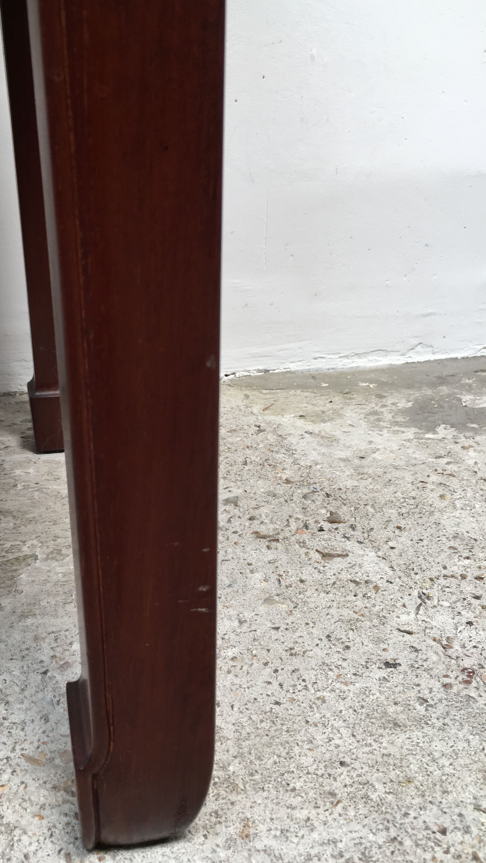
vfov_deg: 58.0
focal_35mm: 34
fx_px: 779
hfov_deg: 34.5
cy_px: 418
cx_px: 192
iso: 32
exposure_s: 1/100
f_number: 2.2
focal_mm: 4.15
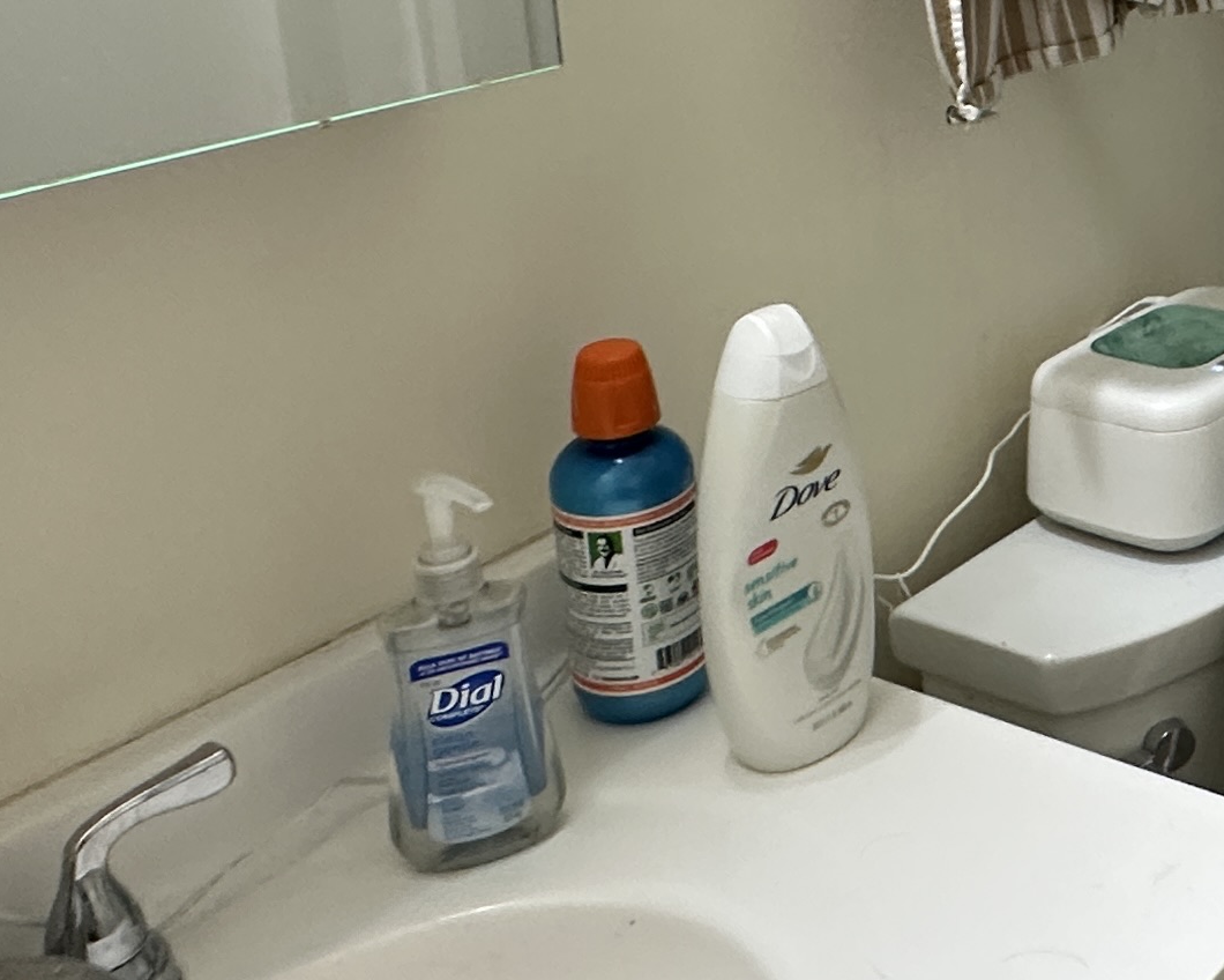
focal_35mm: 52
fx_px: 1884
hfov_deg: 31.5
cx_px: 1381
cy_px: 74
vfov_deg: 27.9
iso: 200
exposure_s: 1/60
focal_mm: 2.22
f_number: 2.2
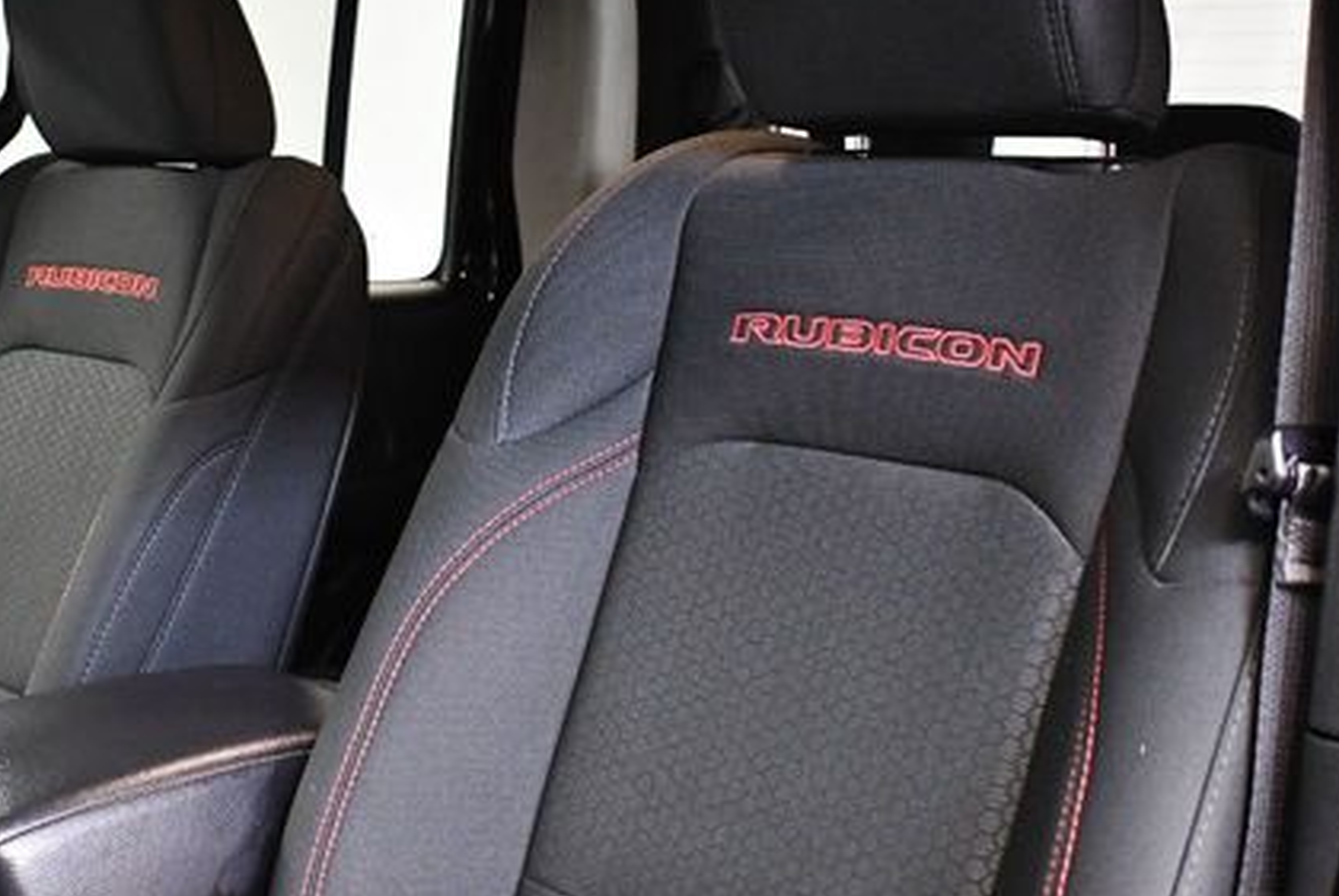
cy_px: 438
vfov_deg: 22.3
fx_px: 2271
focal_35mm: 61
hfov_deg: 32.7
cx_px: 520
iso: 3200
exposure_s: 1/80
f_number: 3.5
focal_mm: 20
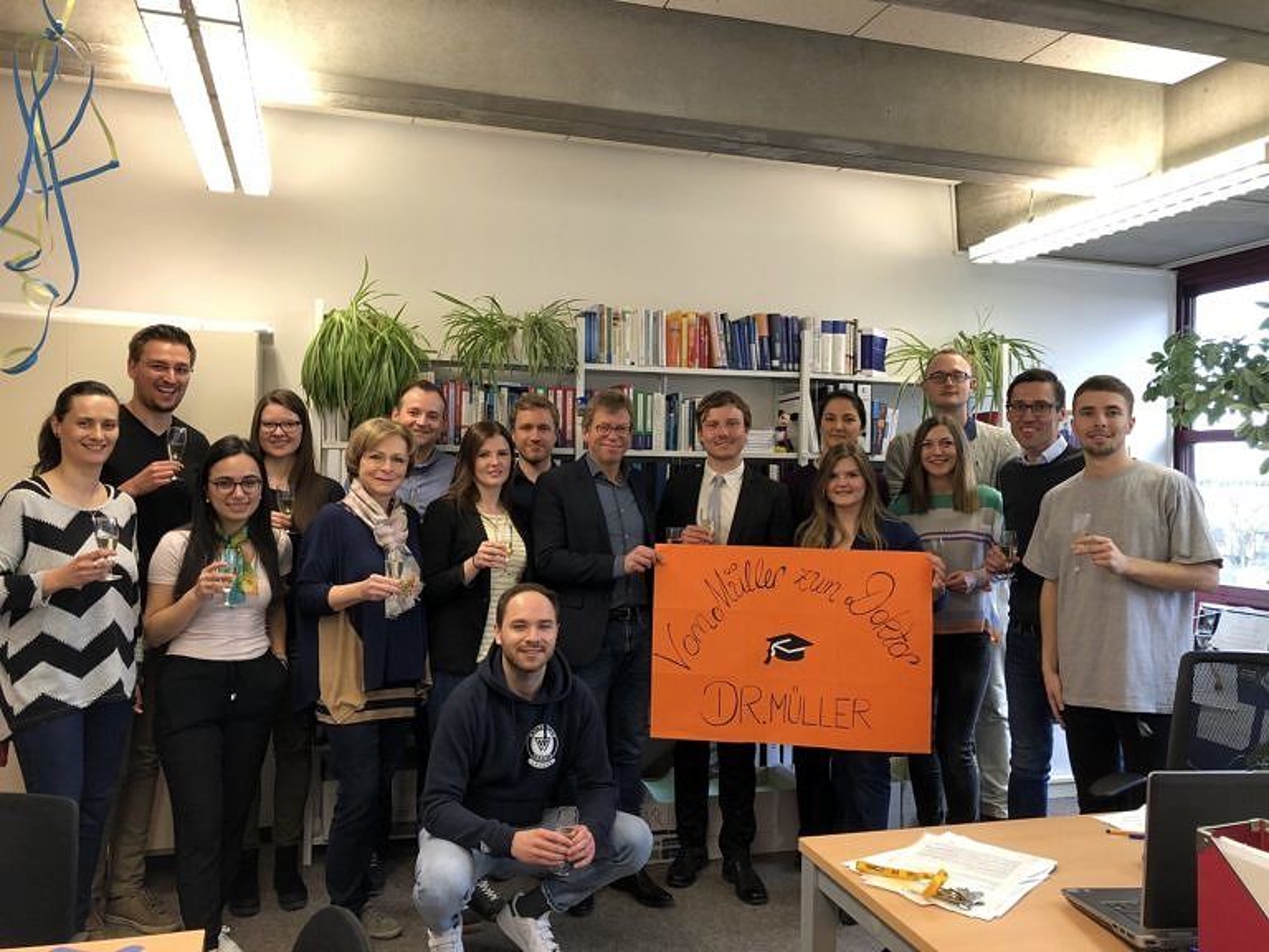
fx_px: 1026
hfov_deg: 63.4
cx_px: 634
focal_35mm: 28
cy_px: 476
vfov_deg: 49.7
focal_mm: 3.99
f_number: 1.8
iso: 32
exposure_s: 1/33
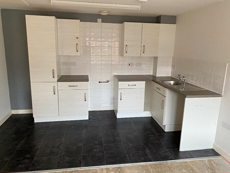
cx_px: 115
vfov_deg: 53.1
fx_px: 173
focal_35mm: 26
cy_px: 86
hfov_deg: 67.3
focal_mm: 4.25
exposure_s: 1/60
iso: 200
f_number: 1.8
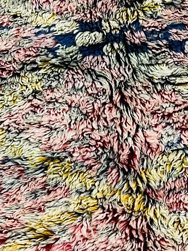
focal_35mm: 109
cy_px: 26
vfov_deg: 17.8
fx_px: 790
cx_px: 133
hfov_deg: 13.5
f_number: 1.5
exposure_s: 1/50
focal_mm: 5.7
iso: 125
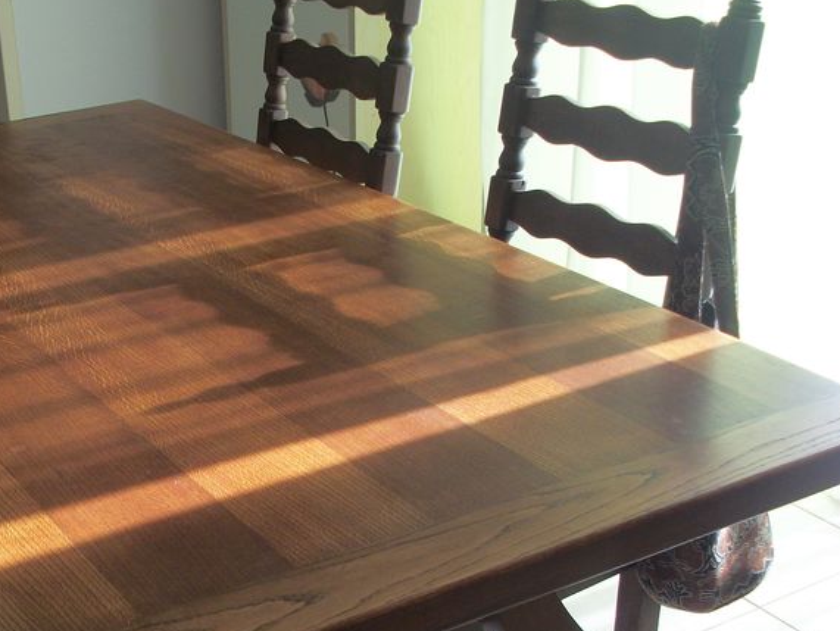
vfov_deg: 25.8
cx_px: 209
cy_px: 487
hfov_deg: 33.6
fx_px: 1360
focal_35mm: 56
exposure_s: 1/160
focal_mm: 5.7
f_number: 2.9
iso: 80
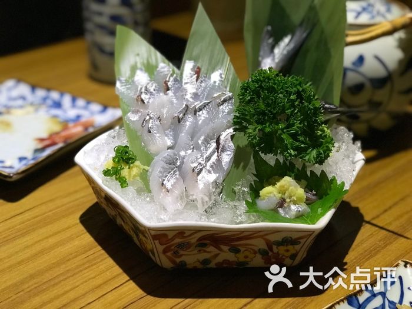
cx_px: 206
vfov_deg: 25.7
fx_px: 678
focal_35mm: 57
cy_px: 154
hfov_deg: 33.8
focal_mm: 6.6
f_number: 2.8
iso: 500
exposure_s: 1/50
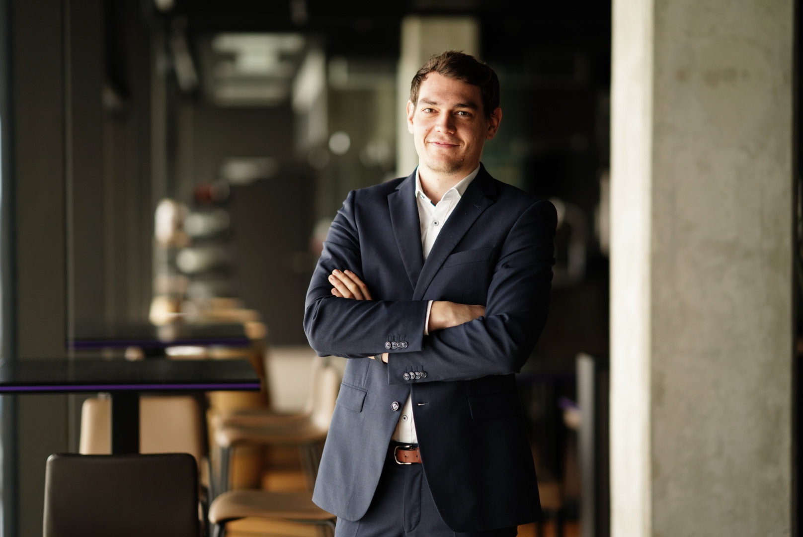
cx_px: 402
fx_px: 1897
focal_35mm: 85
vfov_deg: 16.1
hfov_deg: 23.9
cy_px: 268
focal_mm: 85
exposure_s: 1/250
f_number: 1.4
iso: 400
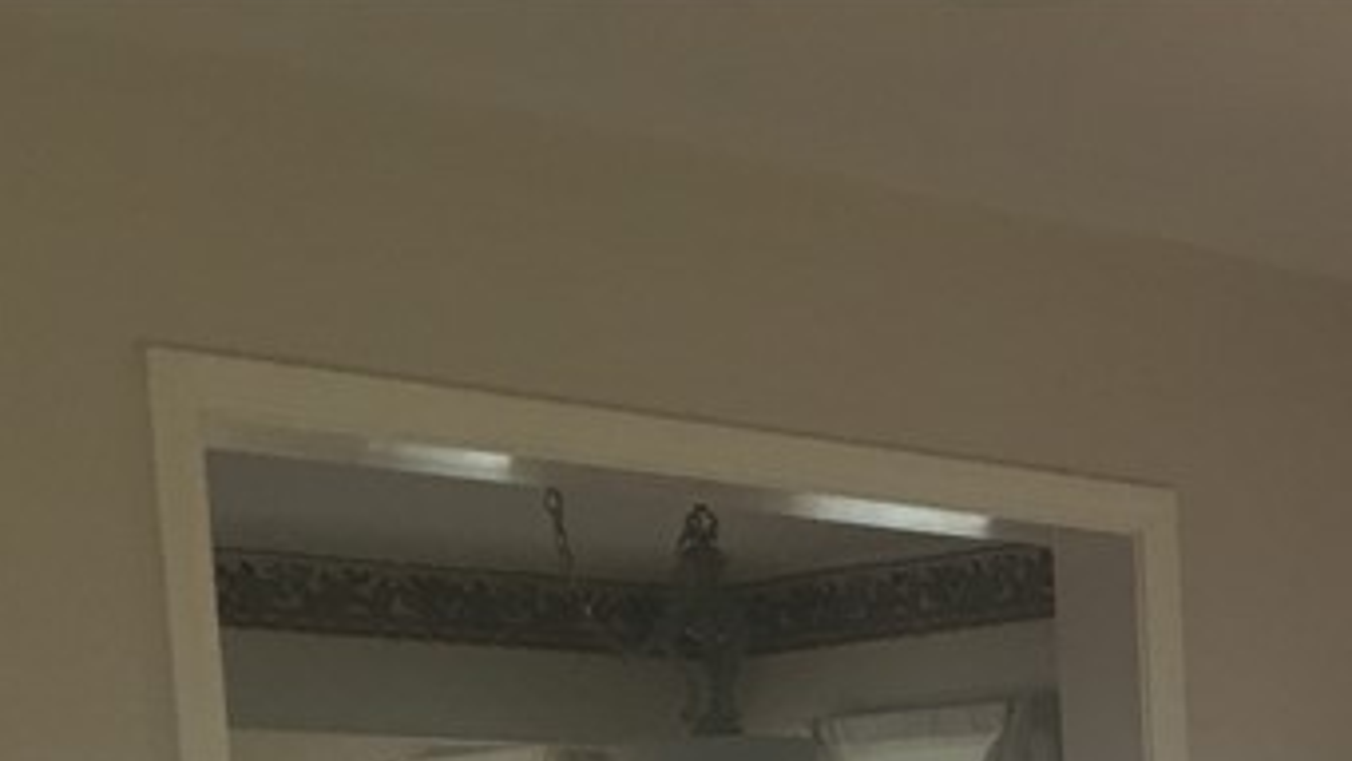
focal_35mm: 95
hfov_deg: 20.3
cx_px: 1828
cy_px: 1506
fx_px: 3407
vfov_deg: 11.5
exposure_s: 1/15
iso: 32
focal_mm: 4.15
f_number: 2.2
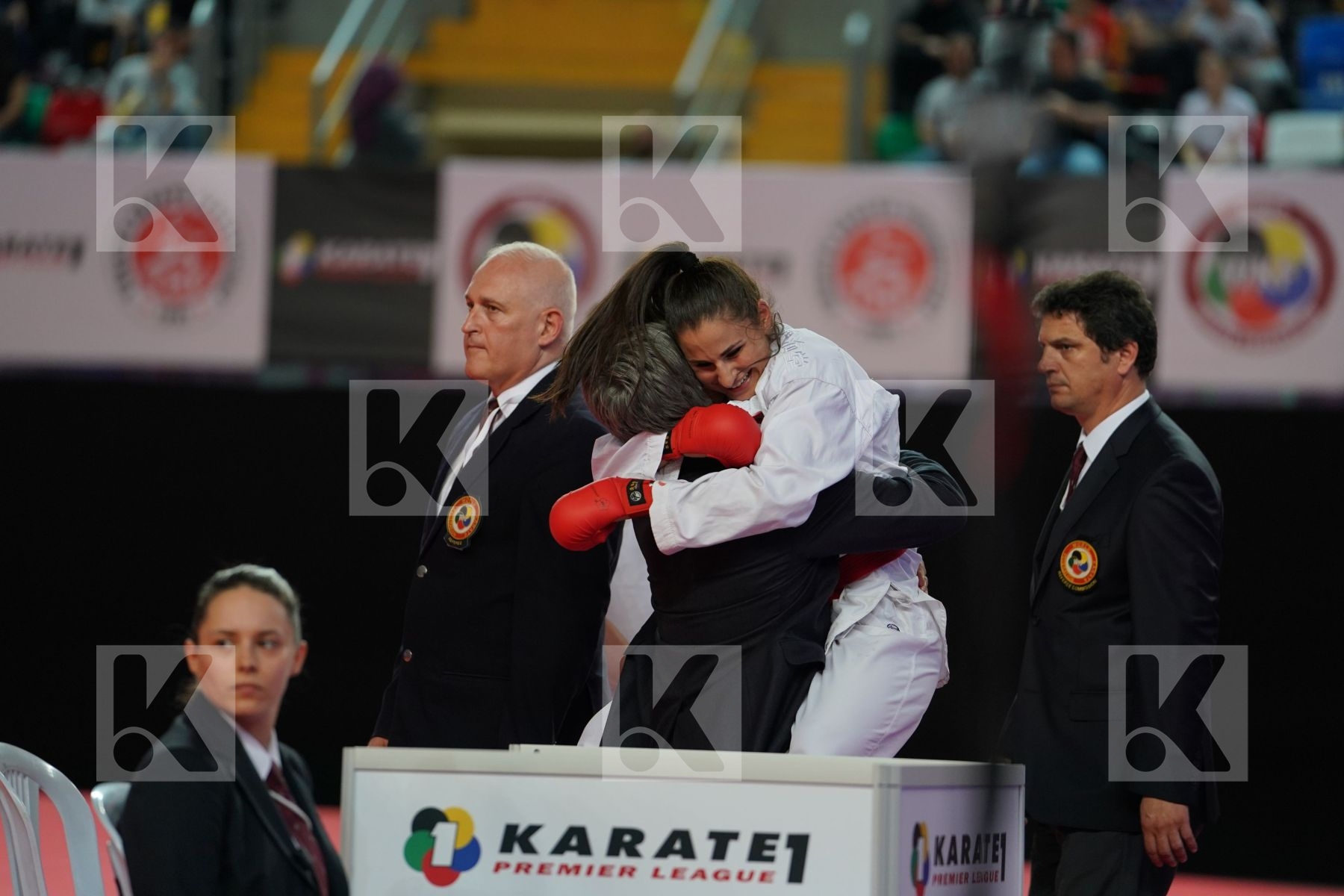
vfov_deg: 6.9
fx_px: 7466
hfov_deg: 10.3
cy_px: 448
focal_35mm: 200
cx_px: 672
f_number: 2.8
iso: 1250
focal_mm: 200
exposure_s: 1/1000
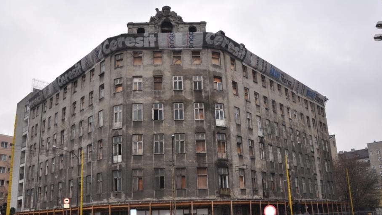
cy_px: 127
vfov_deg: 36.5
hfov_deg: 61.0
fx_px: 324
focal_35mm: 32
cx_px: 182
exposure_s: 1/200
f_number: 4.5
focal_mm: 18
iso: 200
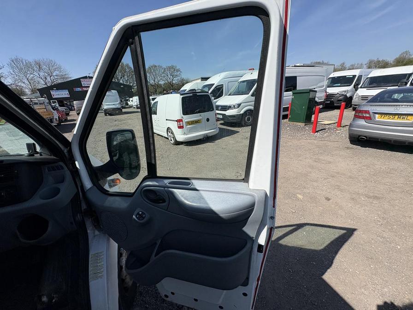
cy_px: 155
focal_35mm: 14
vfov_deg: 85.7
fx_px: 167
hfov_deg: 102.1
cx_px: 206
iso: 40
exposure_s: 1/2083
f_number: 2.2
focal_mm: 2.22
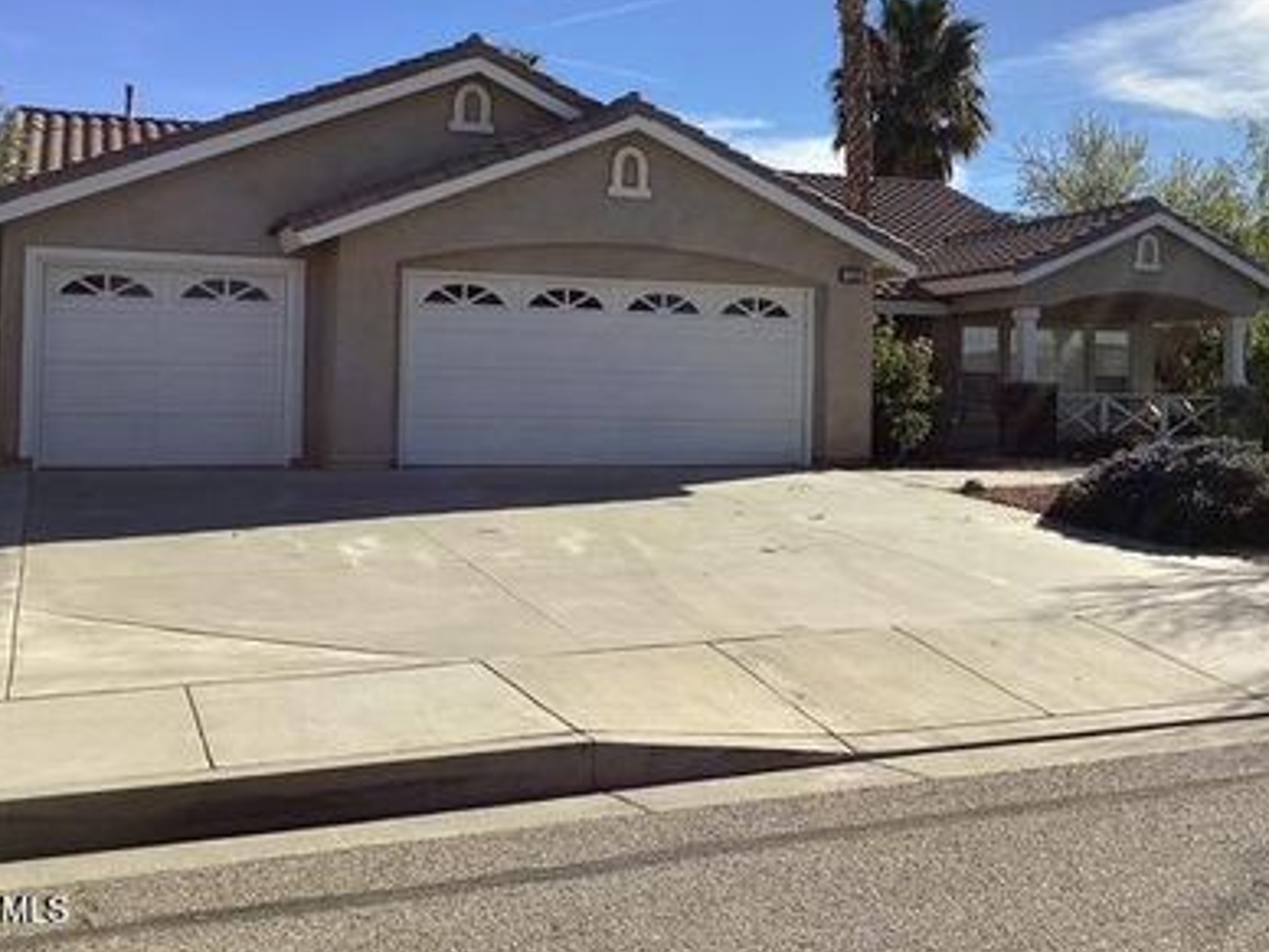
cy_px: 352
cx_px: 684
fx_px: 1466
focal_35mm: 40
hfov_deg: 46.8
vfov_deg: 35.7
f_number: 2.4
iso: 25
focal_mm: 3.3
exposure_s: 1/1988
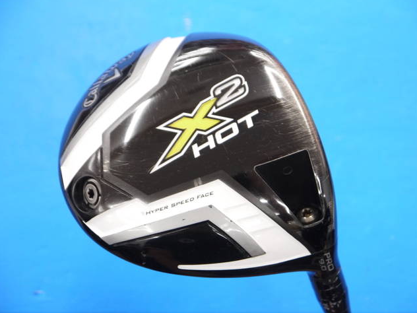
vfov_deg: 17.4
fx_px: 1024
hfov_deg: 23.0
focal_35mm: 85
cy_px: 155
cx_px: 209
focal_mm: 42
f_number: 5.6
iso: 800
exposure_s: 1/80
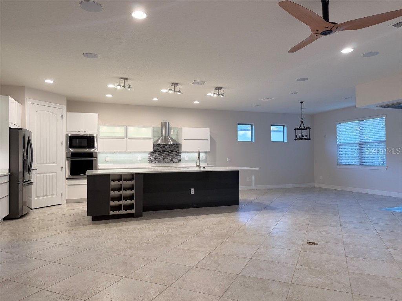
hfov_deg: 71.6
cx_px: 201
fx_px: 279
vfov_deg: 56.8
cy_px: 150
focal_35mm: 24
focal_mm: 6.76
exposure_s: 1/120
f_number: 1.78
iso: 160
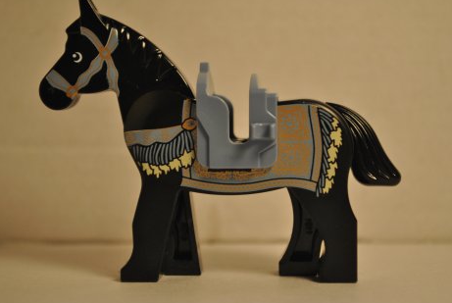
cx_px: 227
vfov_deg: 15.3
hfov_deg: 22.7
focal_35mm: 90
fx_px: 1126
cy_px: 152
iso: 400
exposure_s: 1/60
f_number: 5.6
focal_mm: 55
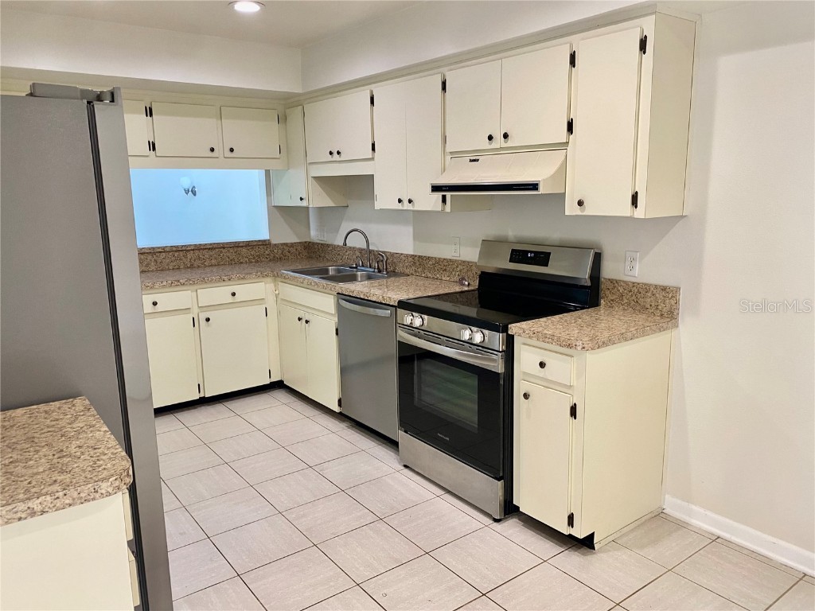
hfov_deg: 67.3
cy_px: 306
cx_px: 408
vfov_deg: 53.1
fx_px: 612
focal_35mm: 26
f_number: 1.8
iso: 100
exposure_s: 1/60
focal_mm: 4.25
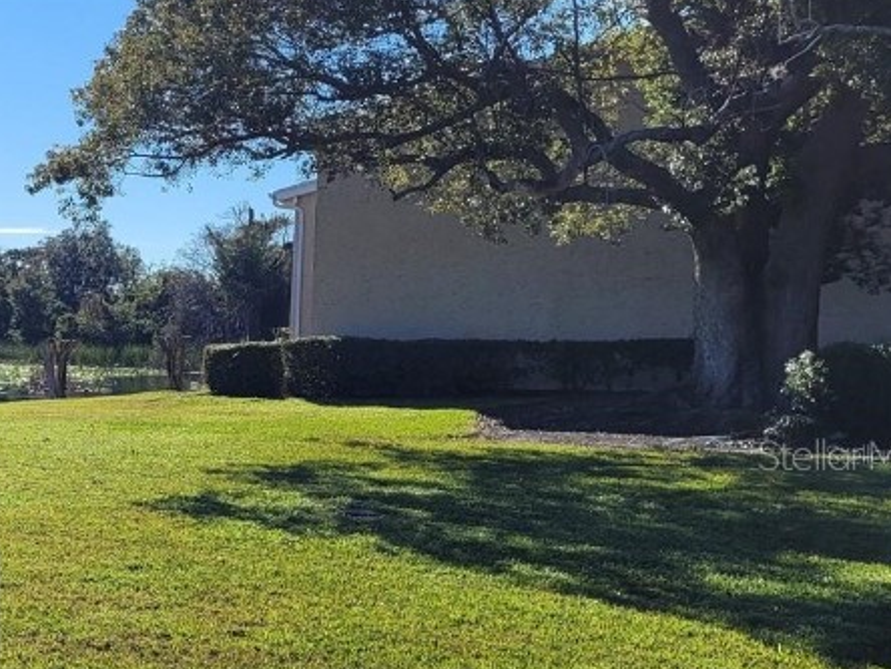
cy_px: 454
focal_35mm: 60
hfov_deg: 29.2
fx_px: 1544
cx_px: -80
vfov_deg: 24.3
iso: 40
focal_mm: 5.4
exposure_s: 1/3143
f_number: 1.8
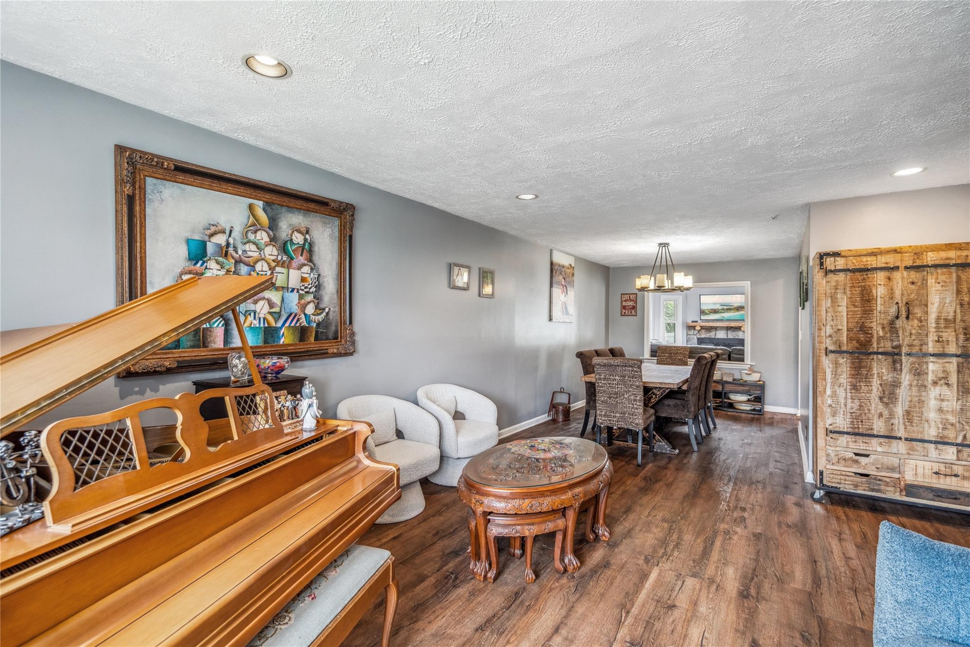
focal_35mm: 16
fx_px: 431
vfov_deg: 73.7
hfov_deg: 96.7
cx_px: 485
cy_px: 324
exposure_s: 1/80
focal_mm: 16
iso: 640
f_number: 5
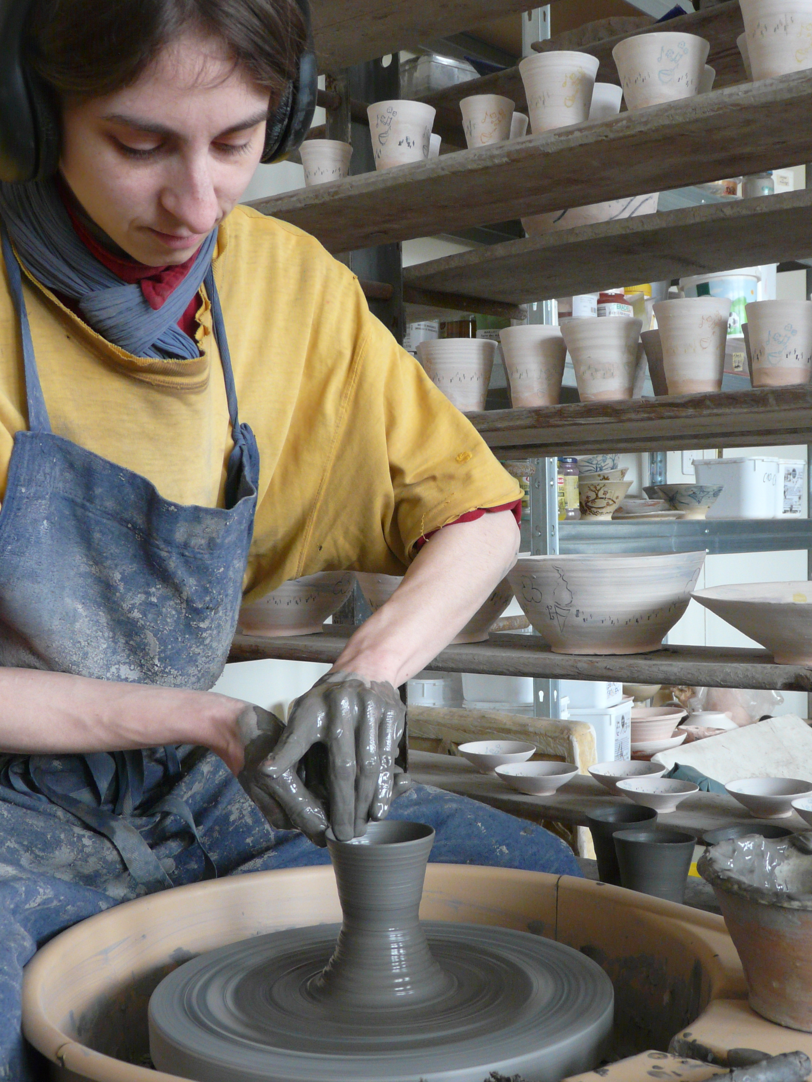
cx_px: 406
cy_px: 541
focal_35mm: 39
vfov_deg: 47.9
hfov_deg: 36.8
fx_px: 1220
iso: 200
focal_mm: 6.4
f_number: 2.8
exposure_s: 1/30
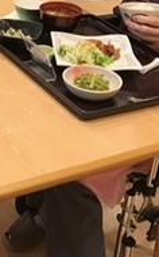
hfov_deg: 14.3
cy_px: 16
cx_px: -61
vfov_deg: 23.4
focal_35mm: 86
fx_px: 599
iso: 25
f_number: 1.8
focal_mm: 3.99
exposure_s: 1/30
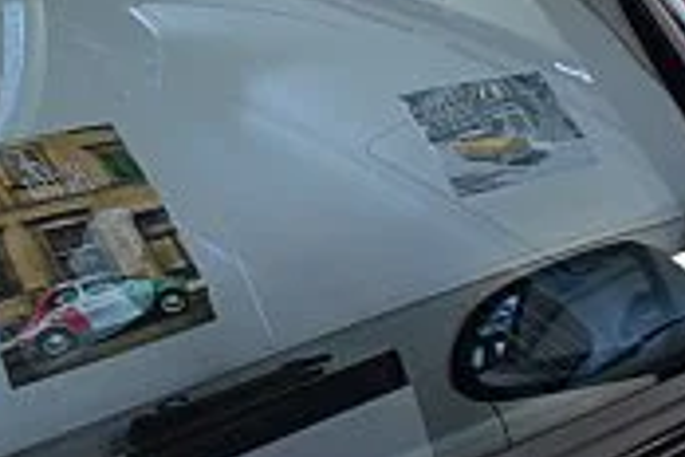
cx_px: 256
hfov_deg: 32.2
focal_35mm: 62
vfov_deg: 21.9
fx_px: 1180
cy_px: 238
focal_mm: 18
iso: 800
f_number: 3.5
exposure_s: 1/60
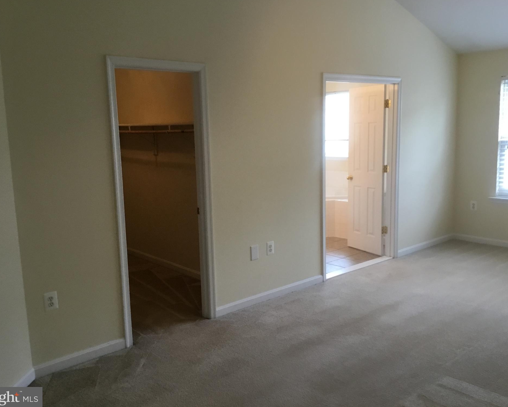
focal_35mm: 33
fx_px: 496
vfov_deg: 44.5
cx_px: 252
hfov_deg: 54.2
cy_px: 201
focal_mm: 3.3
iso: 100
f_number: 2.4
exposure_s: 1/30
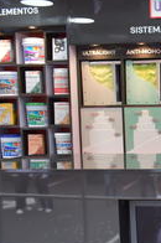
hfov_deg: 17.3
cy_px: 169
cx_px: 255
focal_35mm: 69
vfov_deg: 29.0
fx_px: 464
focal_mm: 18
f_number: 5.6
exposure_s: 1/80
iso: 500
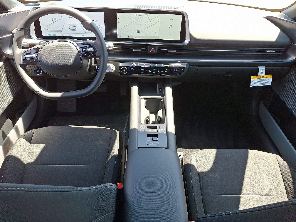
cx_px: 148
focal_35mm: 25
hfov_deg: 69.4
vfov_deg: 54.9
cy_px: 111
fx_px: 214
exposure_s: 1/120
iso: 33
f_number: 1.8
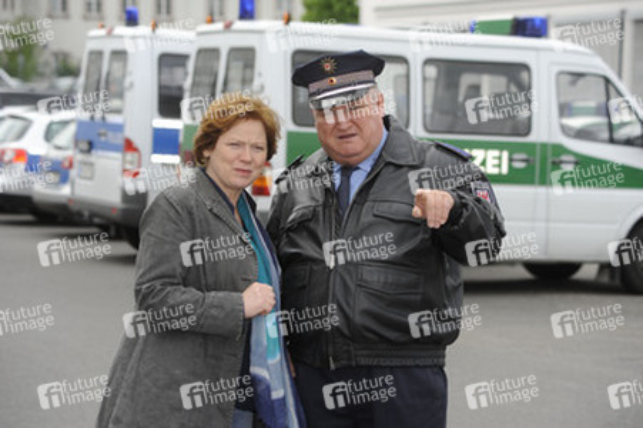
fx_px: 1999
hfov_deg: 18.3
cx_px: 322
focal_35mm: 112
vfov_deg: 12.2
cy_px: 214
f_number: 5.6
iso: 250
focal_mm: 112
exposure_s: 1/640
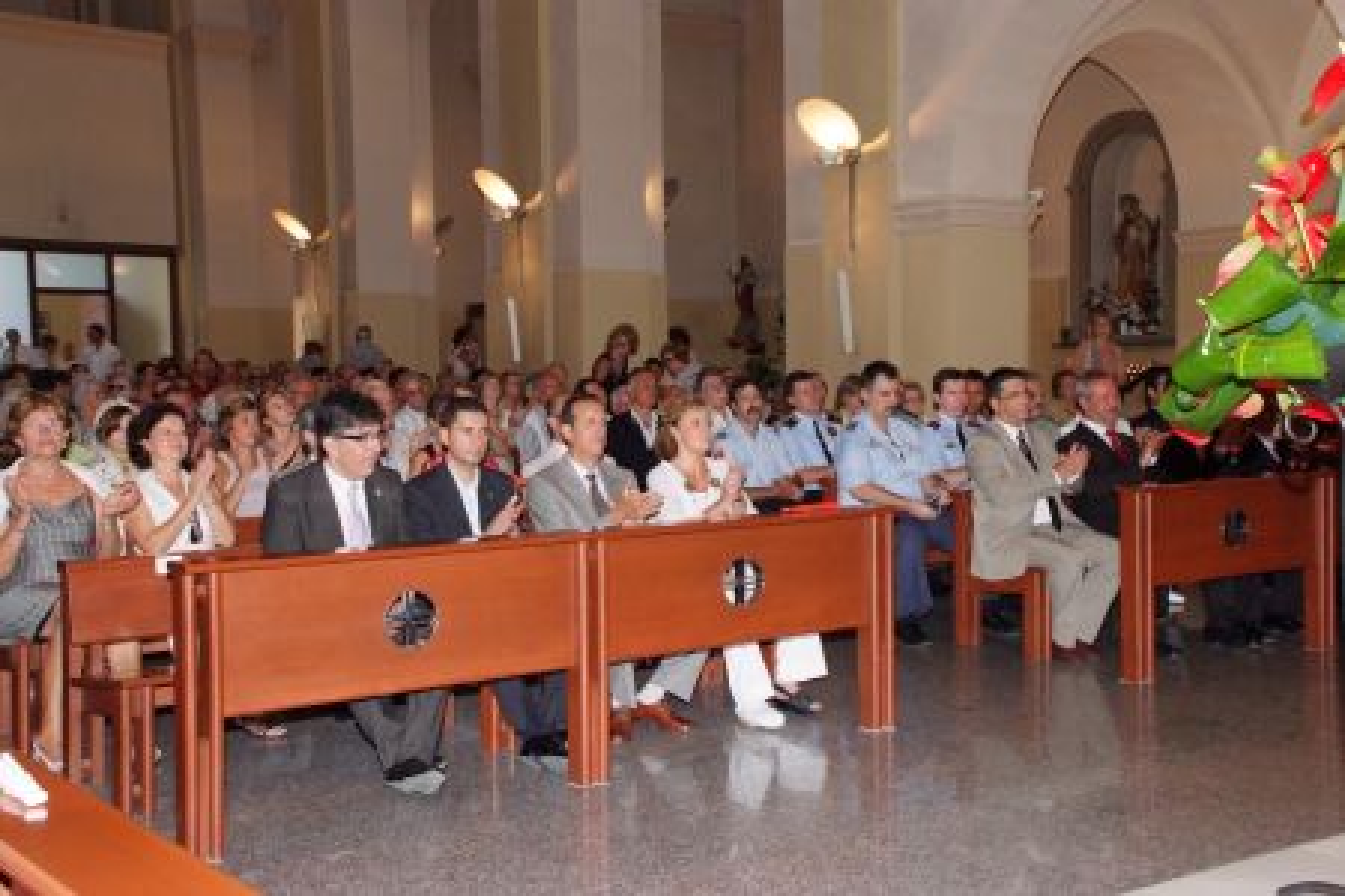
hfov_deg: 46.4
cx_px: 672
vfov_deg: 31.9
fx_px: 1569
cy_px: 448
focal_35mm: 42
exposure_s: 1/60
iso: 1250
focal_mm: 28
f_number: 8
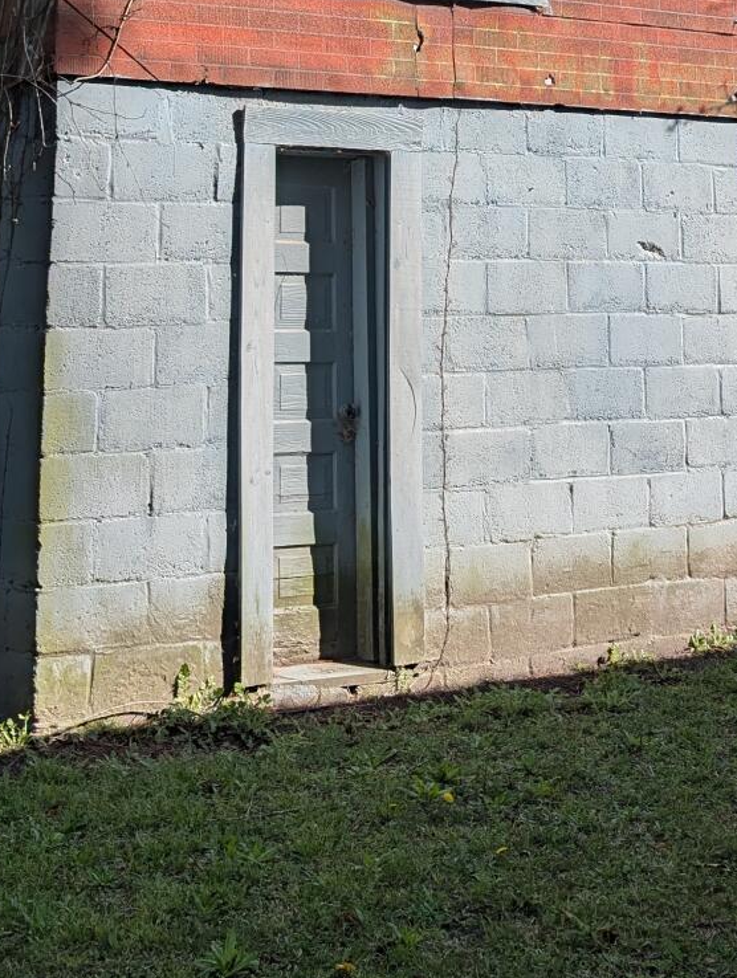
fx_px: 1840
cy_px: -16
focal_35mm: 65
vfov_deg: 27.9
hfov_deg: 22.6
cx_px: 386
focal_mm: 6.9
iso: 21
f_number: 1.68
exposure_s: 1/595
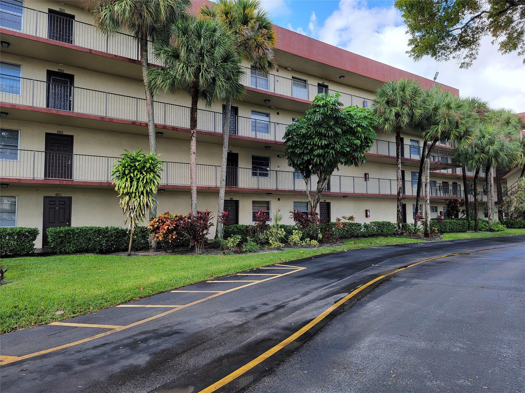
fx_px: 364
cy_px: 196
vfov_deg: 56.8
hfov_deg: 71.6
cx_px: 262
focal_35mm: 24
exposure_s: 1/121
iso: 16
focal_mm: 6.7
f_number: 1.8
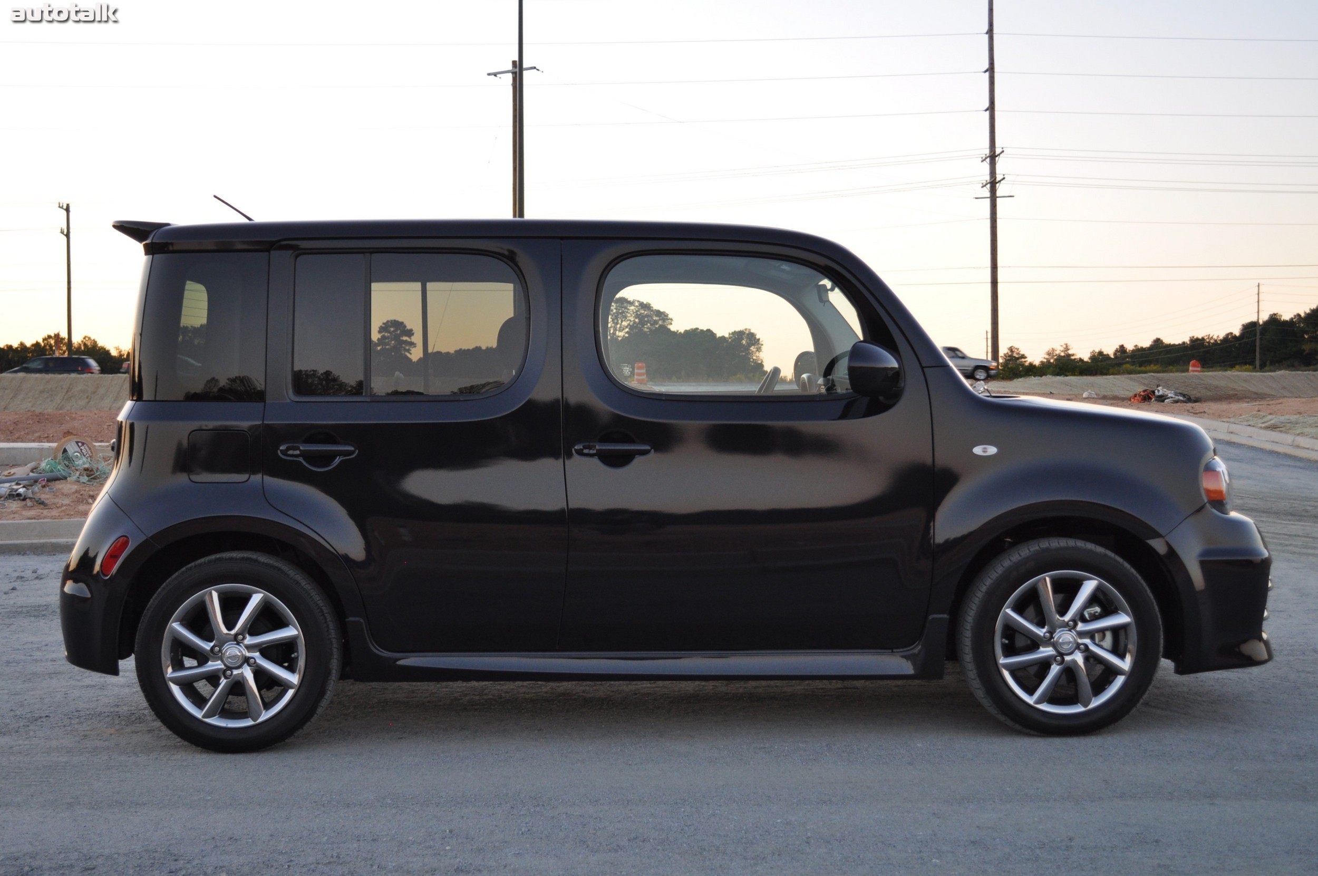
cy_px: 438
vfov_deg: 29.8
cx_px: 659
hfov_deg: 43.6
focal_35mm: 45
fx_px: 1646
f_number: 4.5
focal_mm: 30
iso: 400
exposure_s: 1/80
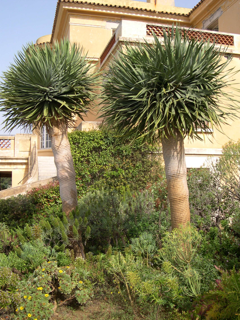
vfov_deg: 49.0
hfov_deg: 37.7
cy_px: 160
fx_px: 351
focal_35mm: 38
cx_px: 120
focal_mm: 8
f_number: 7.6
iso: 100
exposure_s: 1/120
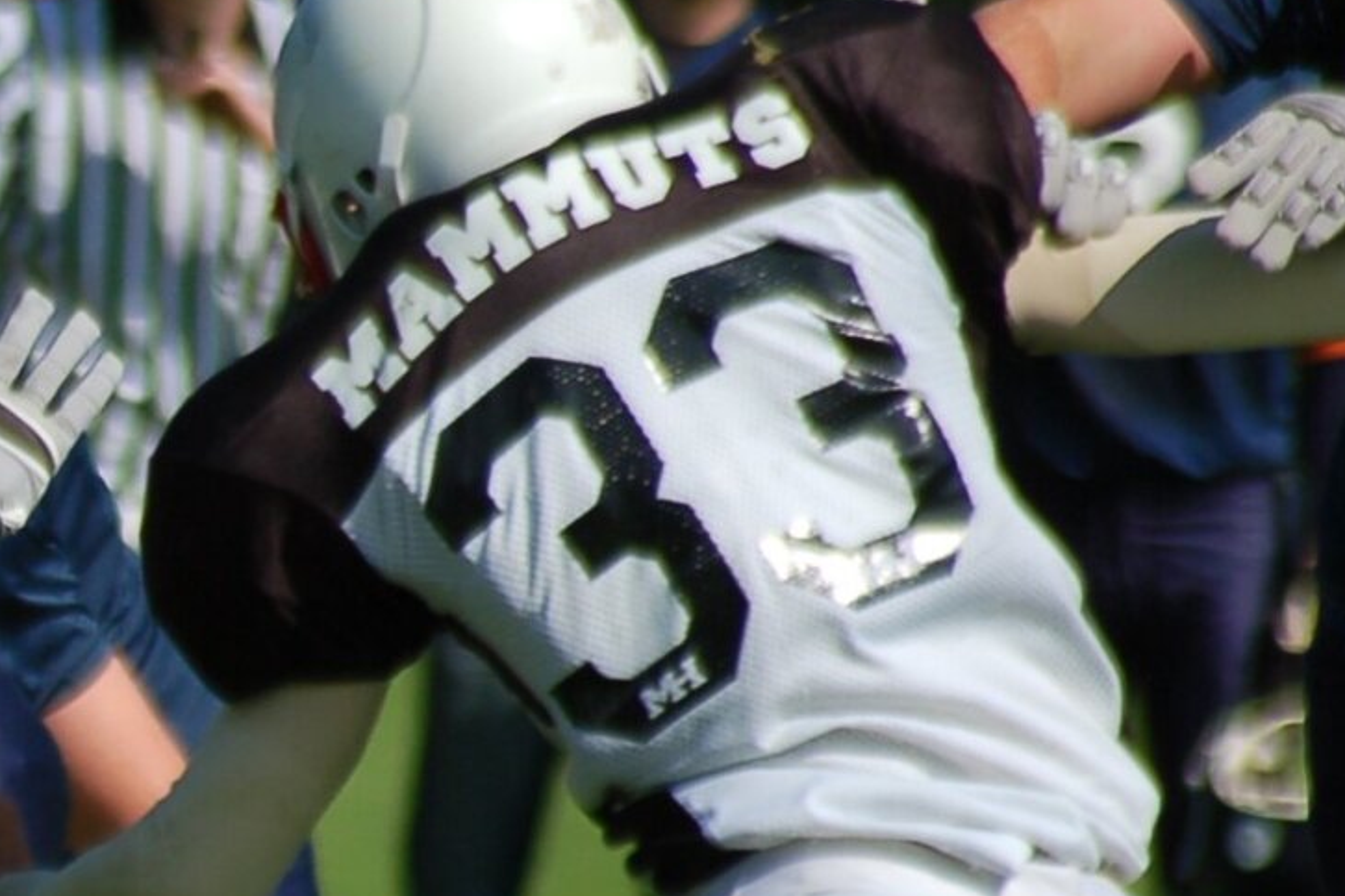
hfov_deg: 1.7
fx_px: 45764
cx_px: -572
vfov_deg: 1.1
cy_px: 1057
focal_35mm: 1225
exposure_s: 1/1000
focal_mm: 270
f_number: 5.6
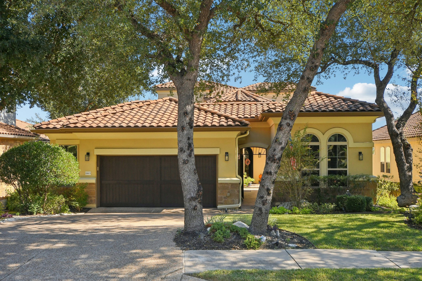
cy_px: 140
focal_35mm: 36
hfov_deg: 53.1
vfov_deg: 36.9
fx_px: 422
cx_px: 211
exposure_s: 1/400
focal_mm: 24
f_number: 8
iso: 400
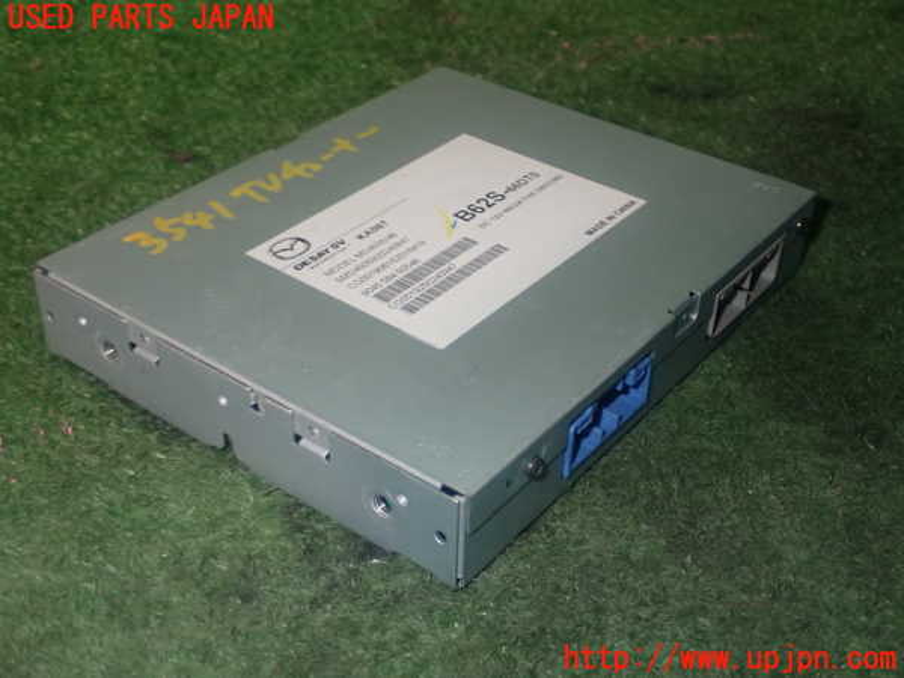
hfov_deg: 40.4
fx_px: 1227
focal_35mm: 47
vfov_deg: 30.9
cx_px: 452
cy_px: 339
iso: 400
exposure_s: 1/50
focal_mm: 8.4
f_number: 9
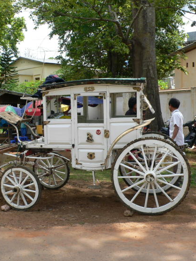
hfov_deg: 31.2
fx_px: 347
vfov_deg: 41.2
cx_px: 58
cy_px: 130
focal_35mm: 46
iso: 80
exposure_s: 1/250
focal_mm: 6.3
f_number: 4
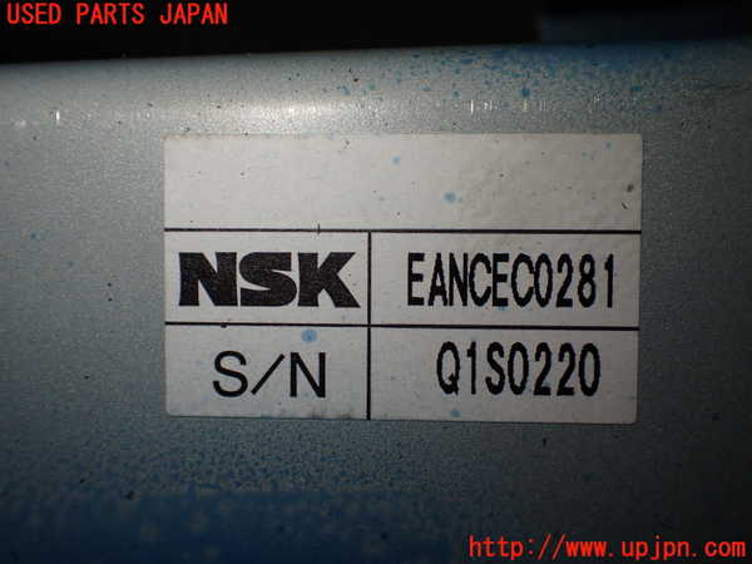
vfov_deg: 37.7
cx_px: 376
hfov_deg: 49.0
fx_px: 826
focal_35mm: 38
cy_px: 282
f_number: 2.7
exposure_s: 1/200
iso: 100
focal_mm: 6.83
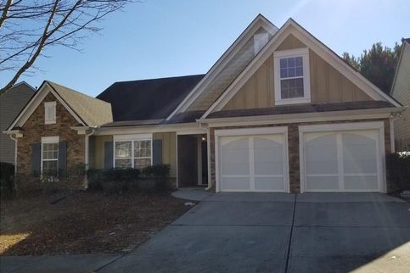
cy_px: 150
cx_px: 211
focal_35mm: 28
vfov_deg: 46.3
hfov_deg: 65.5
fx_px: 319
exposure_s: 1/2408
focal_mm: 4.25
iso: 50
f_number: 1.7
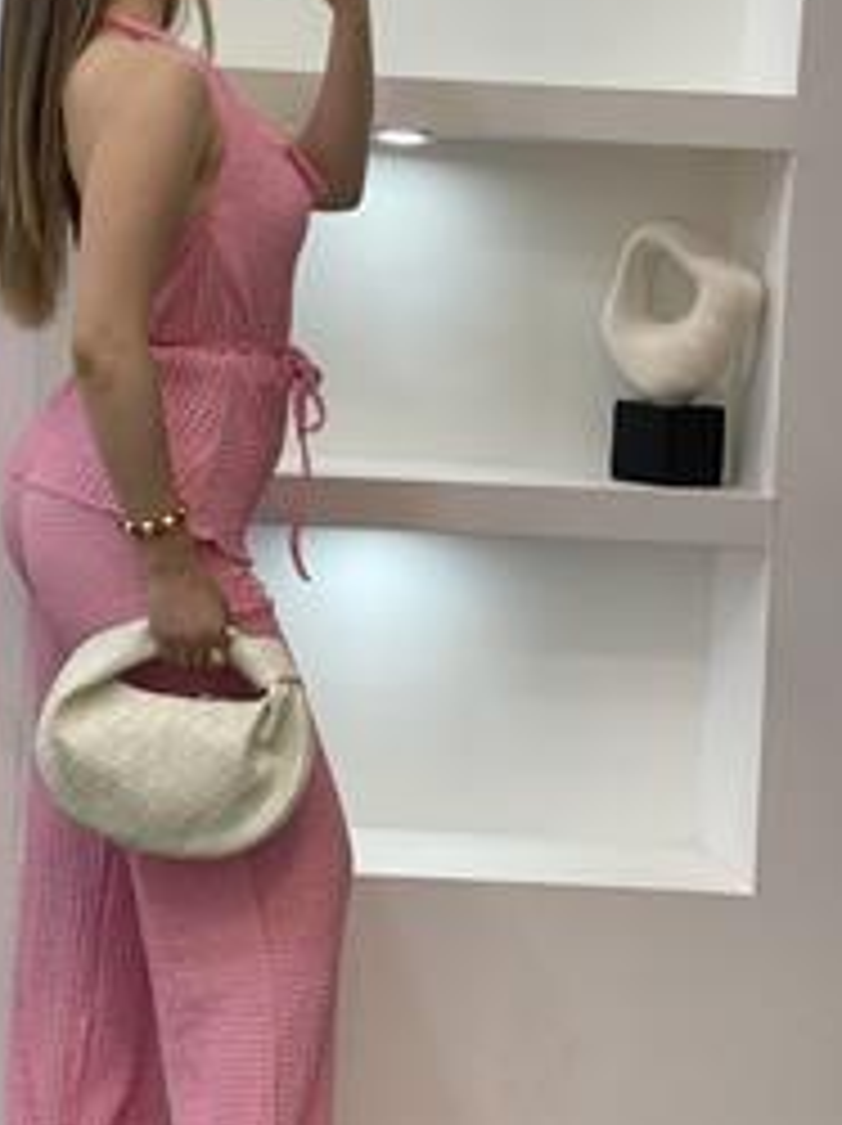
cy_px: 569
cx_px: 198
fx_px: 2794
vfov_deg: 22.8
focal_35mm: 86
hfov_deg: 17.0
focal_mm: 6
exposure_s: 1/100
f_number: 2
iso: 64
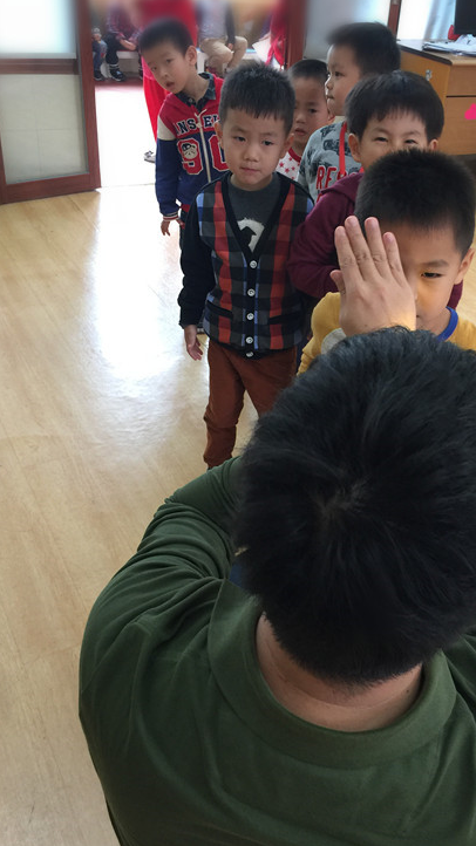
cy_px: 418
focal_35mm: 35
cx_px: 312
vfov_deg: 56.6
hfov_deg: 33.5
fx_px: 786
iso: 50
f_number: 2.2
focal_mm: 4.15
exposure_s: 1/17
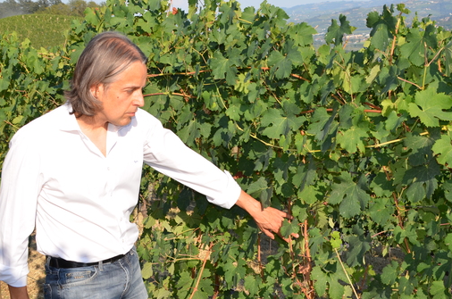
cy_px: 135
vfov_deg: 23.7
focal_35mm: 57
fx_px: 714
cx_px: 238
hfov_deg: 35.1
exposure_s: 1/250
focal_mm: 26
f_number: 8
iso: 100
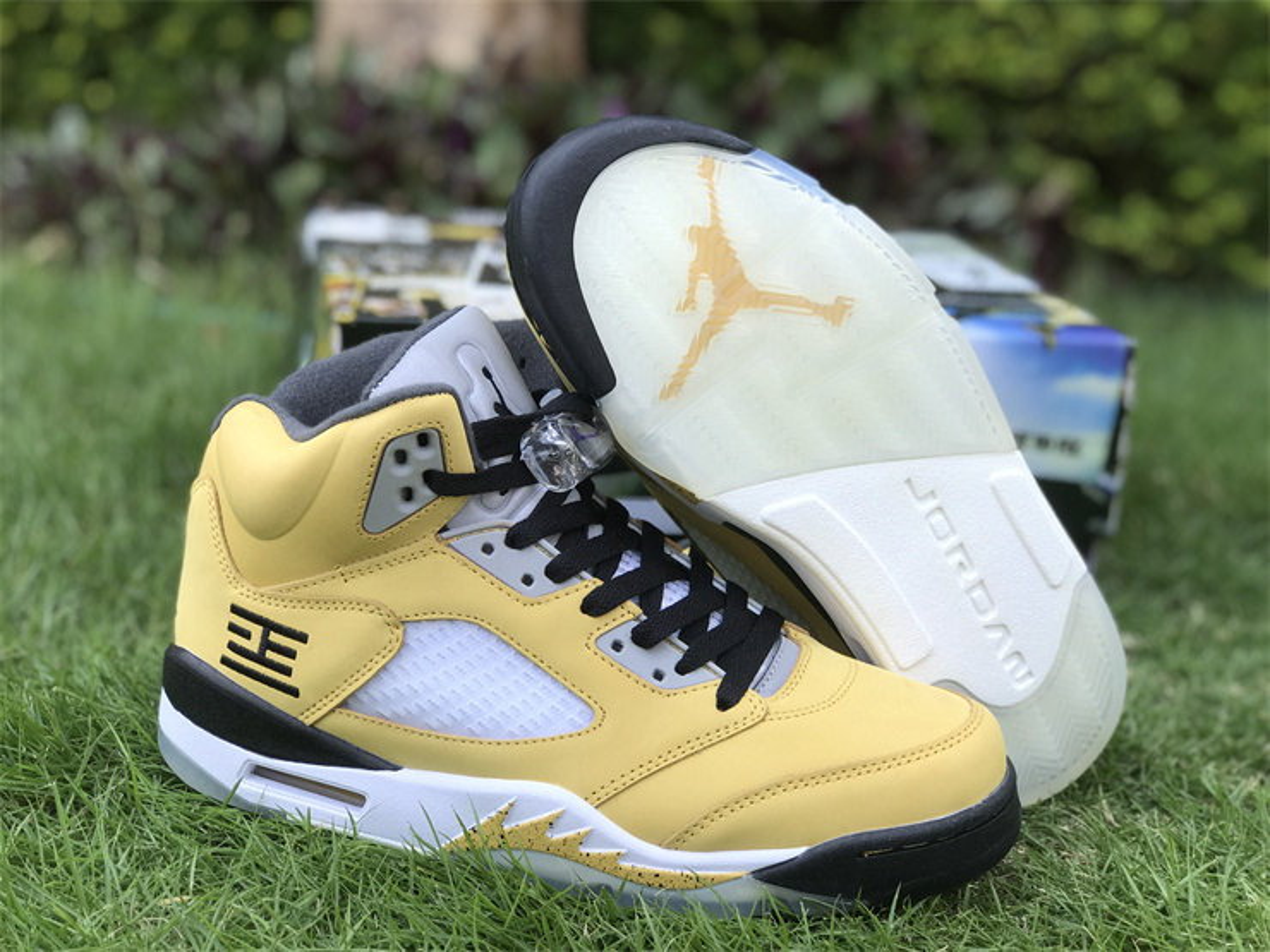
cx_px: 635
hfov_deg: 33.8
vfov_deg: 25.7
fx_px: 2091
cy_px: 476
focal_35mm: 57
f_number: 2.8
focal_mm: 6.6
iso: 20
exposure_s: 1/133
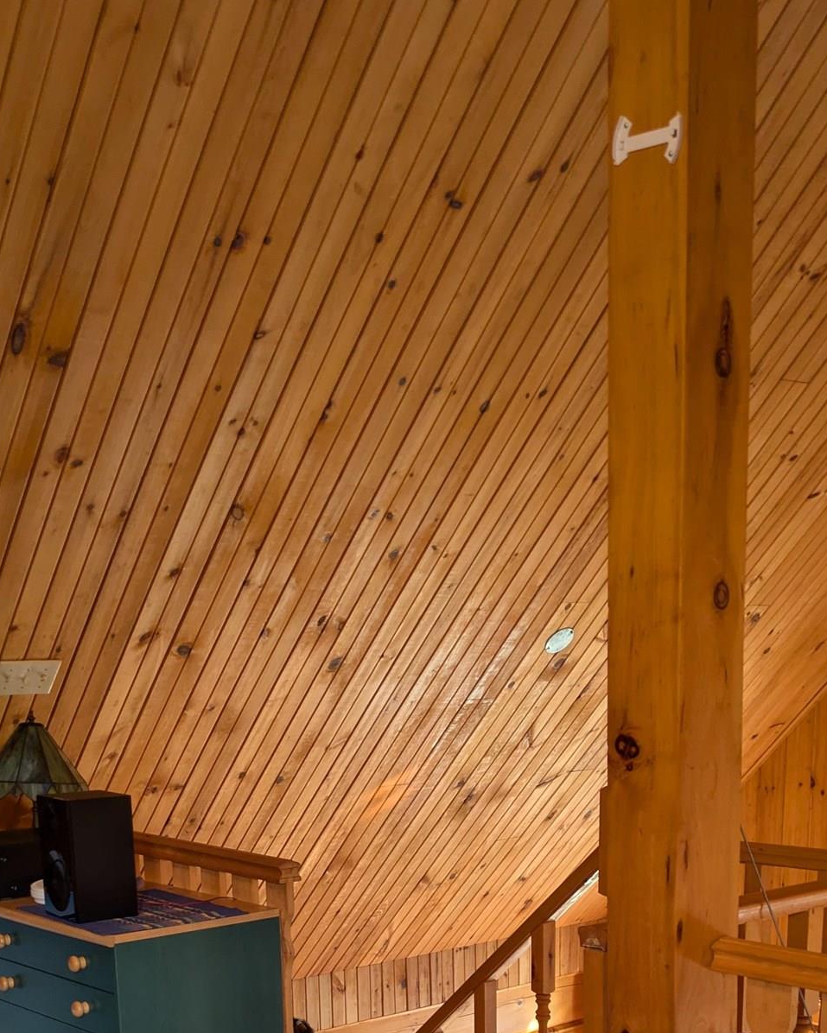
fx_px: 1438
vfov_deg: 36.8
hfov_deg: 32.1
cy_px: 952
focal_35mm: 47
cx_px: 444
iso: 185
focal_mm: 5.43
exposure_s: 1/60
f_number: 1.89
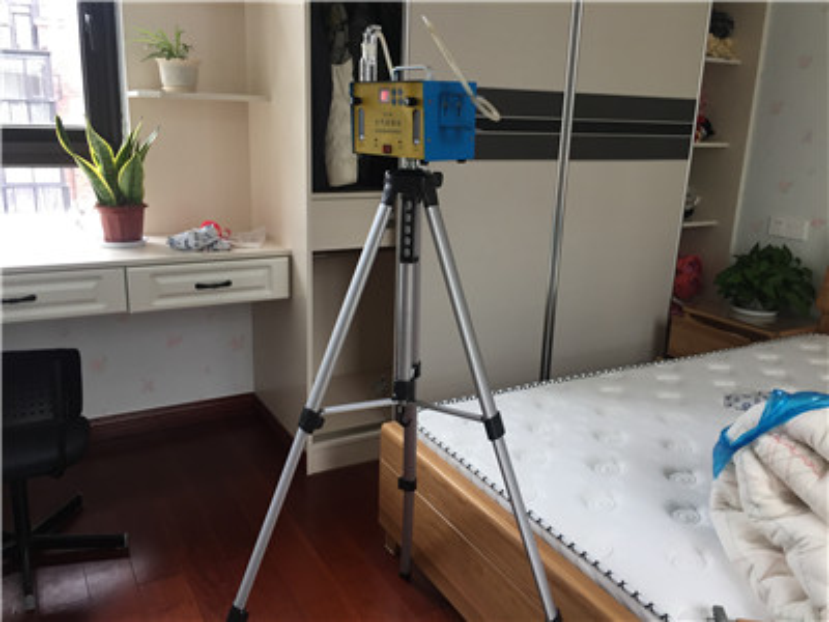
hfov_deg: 61.7
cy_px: 311
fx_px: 695
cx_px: 414
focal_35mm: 29
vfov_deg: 48.2
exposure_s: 1/33
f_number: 2.2
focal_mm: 4.15
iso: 32
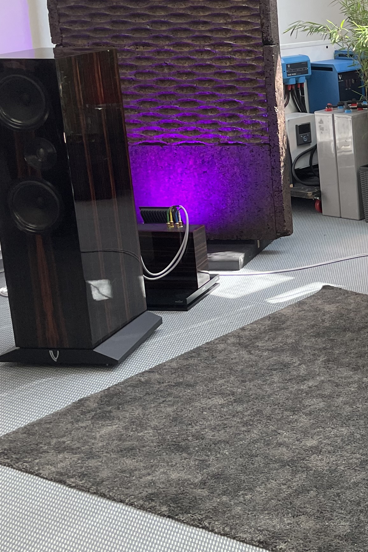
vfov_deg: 31.7
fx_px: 966
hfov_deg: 18.8
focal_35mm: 63
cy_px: 203
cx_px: 566
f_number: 1.6
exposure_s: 1/100
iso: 64
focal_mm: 4.2
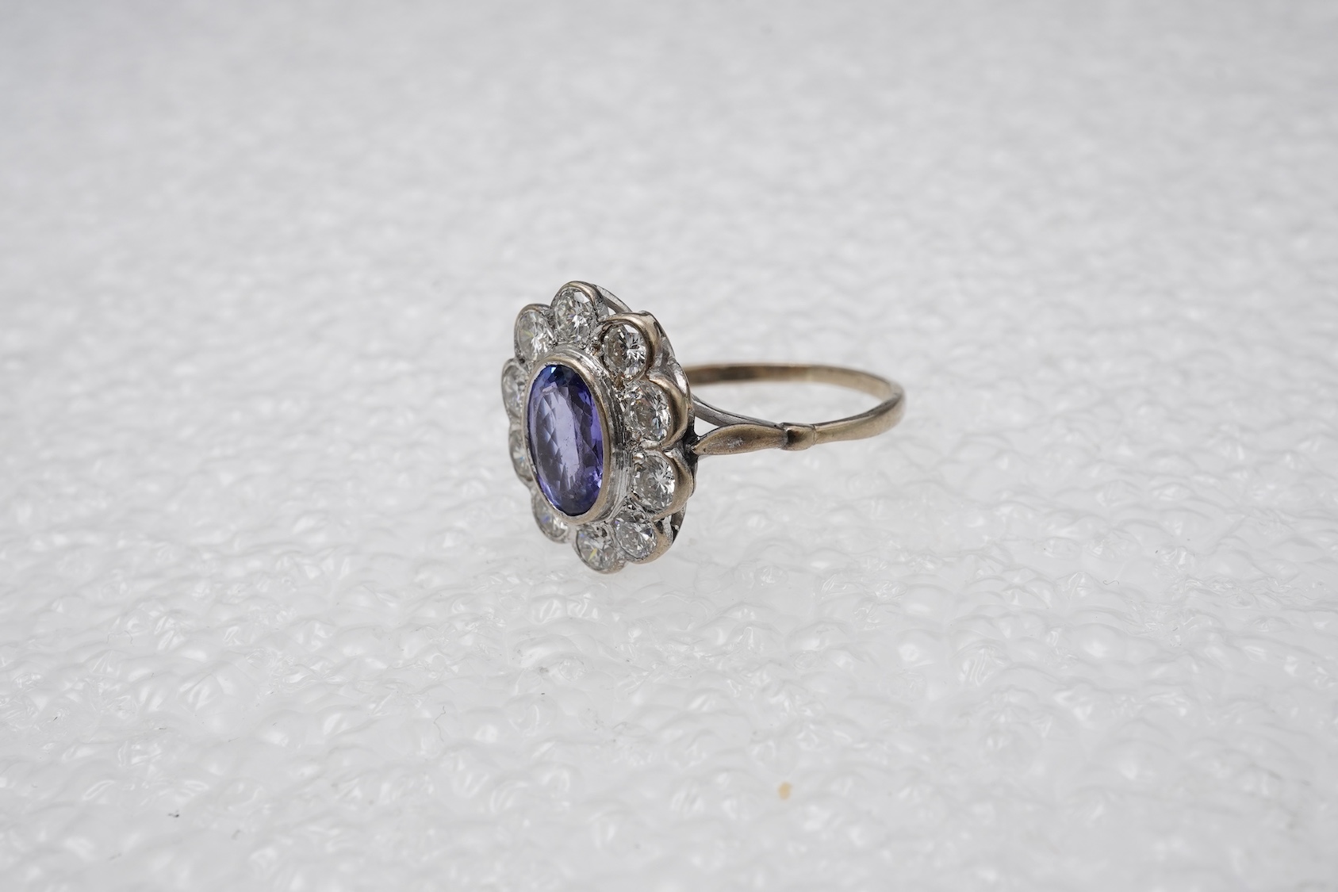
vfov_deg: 29.9
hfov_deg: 43.6
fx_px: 1673
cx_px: 669
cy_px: 446
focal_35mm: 45
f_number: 22
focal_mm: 30
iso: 400
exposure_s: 1/125
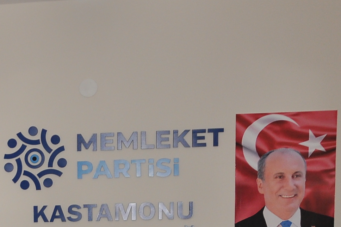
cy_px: 345
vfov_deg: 12.4
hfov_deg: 18.4
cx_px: -86
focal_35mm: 105
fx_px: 990
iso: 400
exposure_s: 1/60
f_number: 3.8
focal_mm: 21
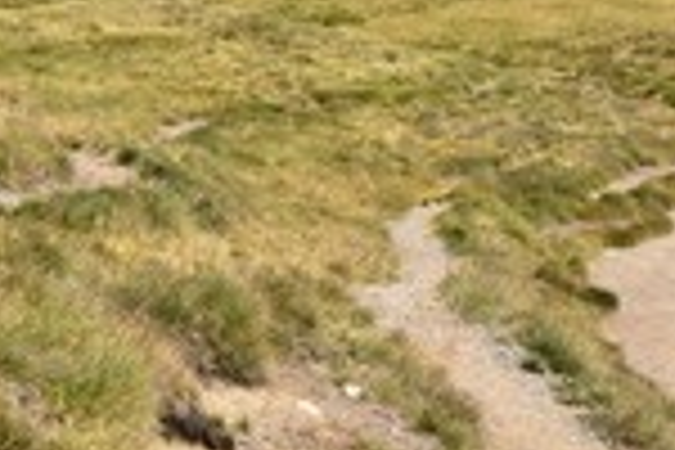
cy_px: -104
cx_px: 146
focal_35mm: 154
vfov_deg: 8.8
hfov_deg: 13.3
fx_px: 2887
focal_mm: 55
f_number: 10
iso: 200
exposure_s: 1/500
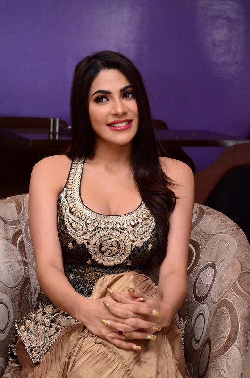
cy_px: 189
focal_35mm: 99
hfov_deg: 13.8
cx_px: 125
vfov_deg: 20.7
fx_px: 1036
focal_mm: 66
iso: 2500
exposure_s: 1/125
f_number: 7.1
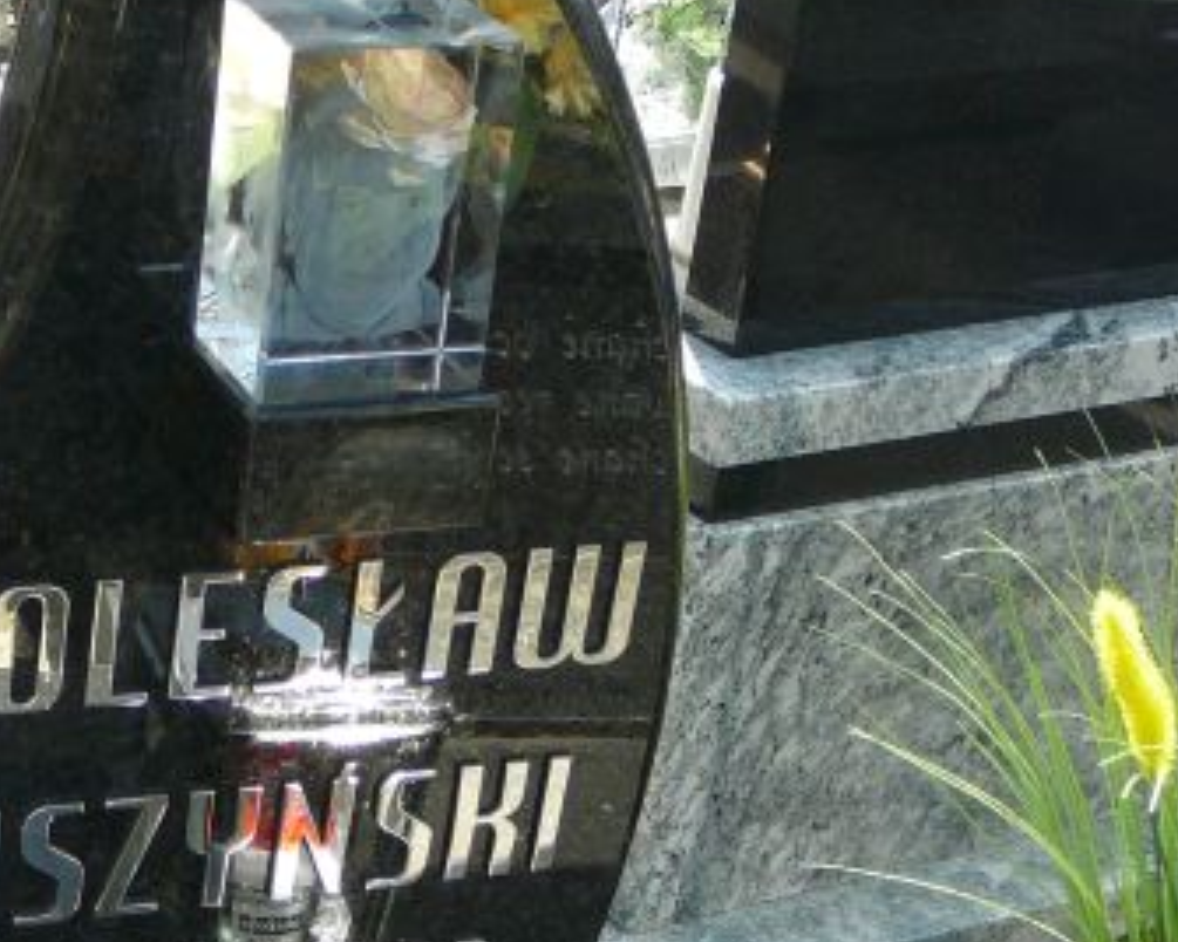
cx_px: 141
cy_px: 798
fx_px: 3382
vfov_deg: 15.7
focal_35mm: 97
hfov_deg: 19.4
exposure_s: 1/200
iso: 80
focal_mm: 7.8
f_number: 3.4
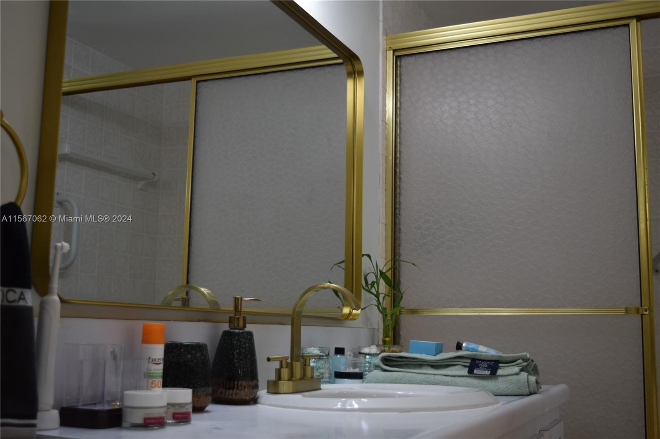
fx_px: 797
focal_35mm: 44
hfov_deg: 45.0
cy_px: 220
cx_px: 330
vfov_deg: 30.8
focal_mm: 29
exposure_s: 1/60
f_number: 4.2
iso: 400
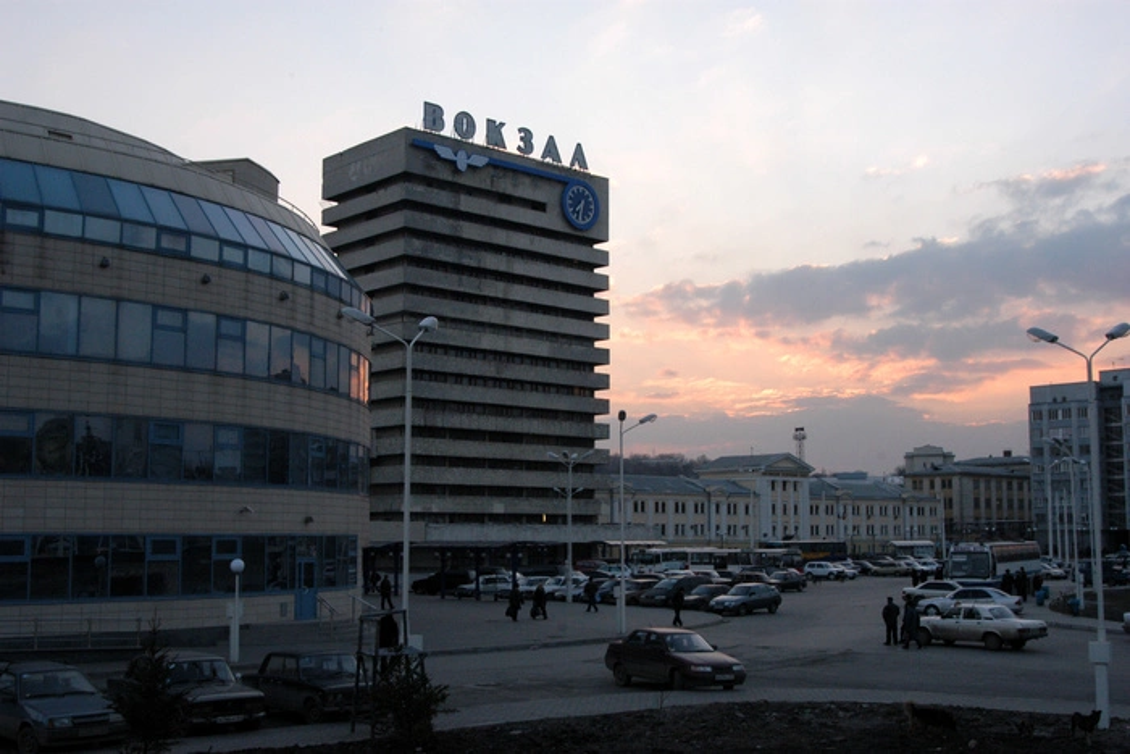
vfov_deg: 31.9
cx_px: 565
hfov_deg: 46.4
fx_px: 1319
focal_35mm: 42
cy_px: 377
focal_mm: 28
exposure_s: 1/250
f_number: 8
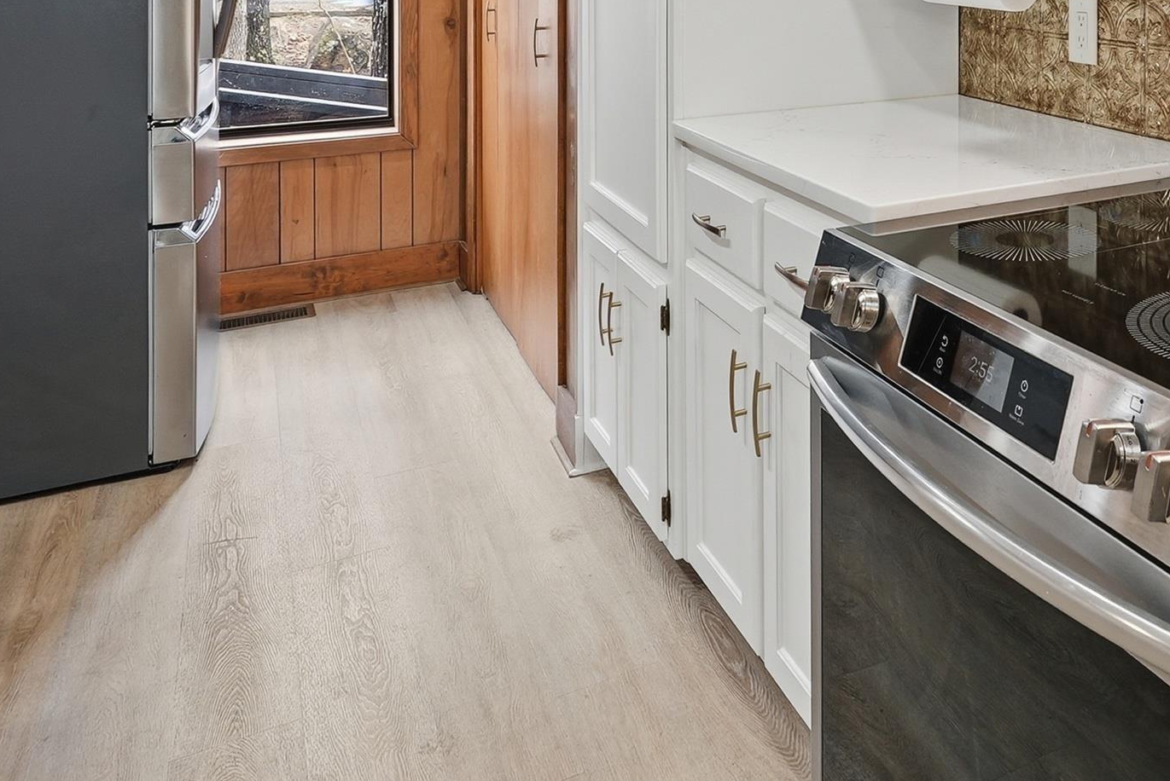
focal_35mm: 35
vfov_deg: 33.4
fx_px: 1138
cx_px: 969
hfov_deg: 50.4
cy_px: -65
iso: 250
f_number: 9
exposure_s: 1/25
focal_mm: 16
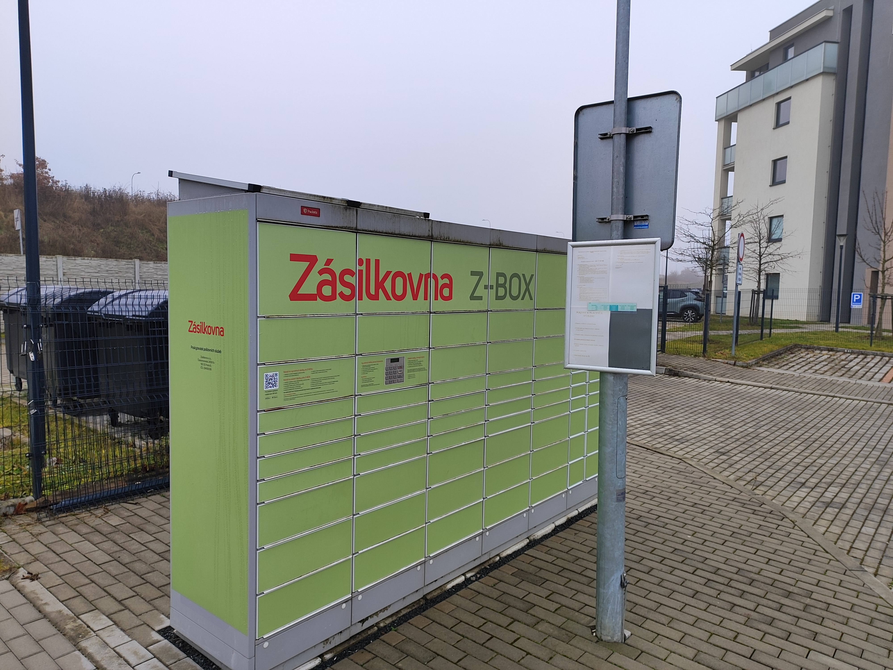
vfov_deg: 56.8
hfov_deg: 71.6
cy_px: 335
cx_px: 446
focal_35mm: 24
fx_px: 619
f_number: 1.89
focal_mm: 5.89
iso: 53
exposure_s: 1/100
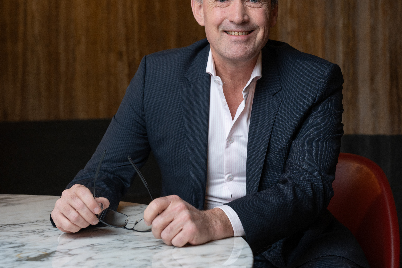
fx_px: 748
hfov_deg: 30.0
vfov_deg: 20.2
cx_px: 243
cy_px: 90
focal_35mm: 67
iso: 320
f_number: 4
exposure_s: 1/60
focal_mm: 49
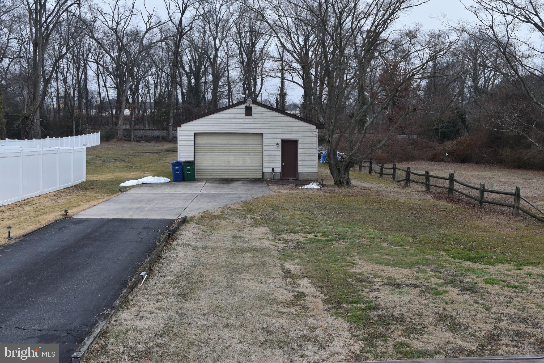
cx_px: 272
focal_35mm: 40
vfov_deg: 33.0
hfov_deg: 47.9
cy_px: 182
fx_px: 612
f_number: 8
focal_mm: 27
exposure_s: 1/250
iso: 400
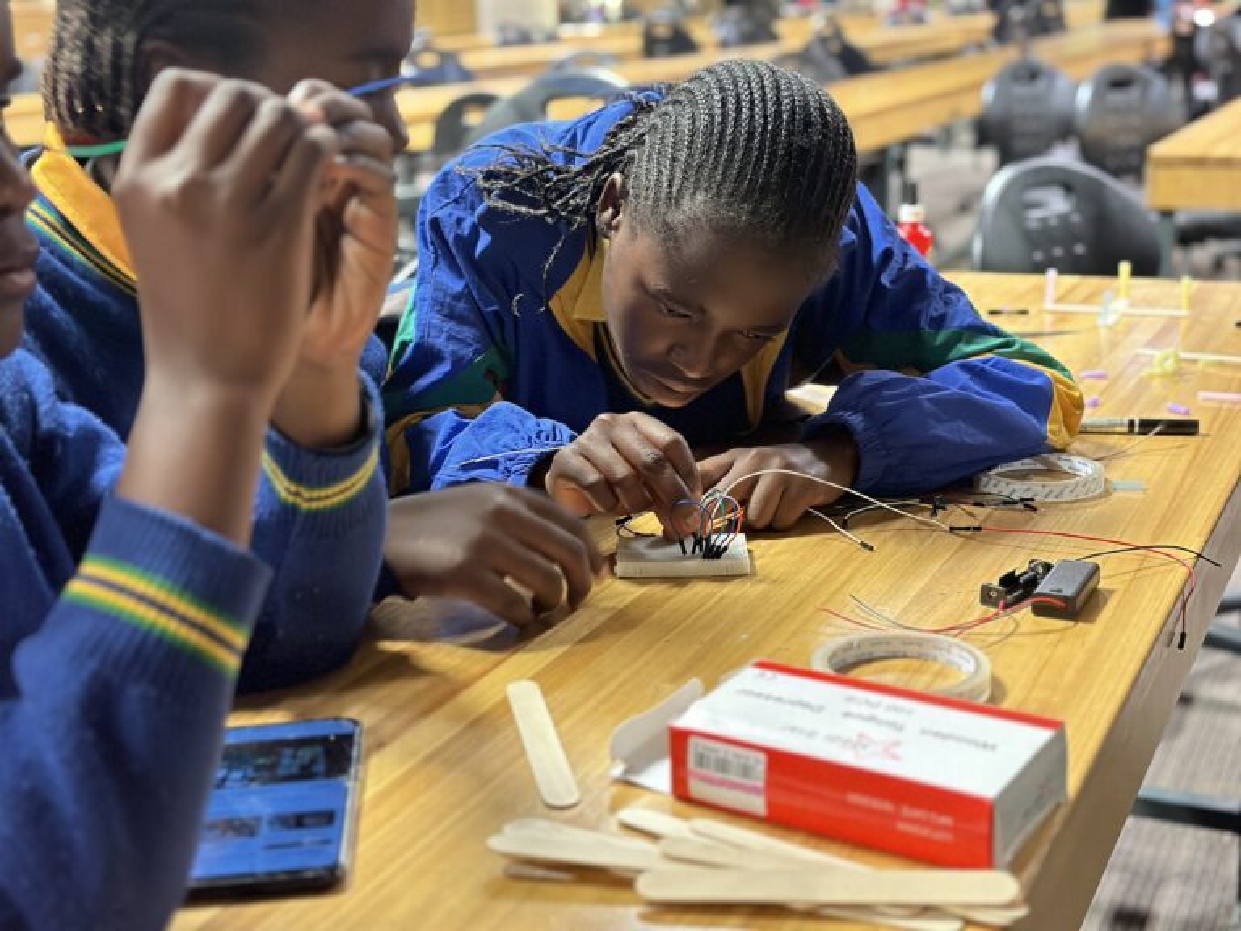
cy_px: 466
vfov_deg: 30.3
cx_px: 620
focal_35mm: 48
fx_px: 1721
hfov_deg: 39.7
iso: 800
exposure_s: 1/33
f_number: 1.78
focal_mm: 6.86
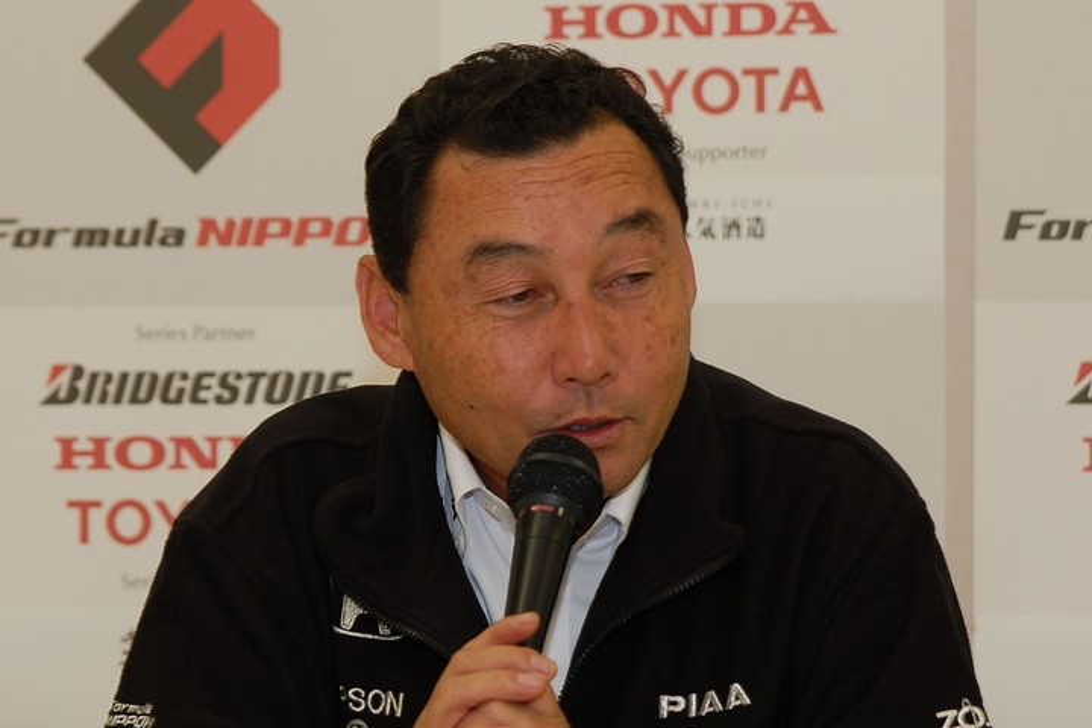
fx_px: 3412
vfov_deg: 12.2
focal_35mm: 112
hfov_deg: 18.2
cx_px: 546
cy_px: 364
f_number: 4
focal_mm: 75
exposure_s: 1/60
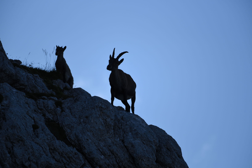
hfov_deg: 4.1
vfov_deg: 2.8
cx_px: 126
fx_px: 3501
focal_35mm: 500
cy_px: 84
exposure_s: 1/800
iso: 100
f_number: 5.6
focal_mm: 500
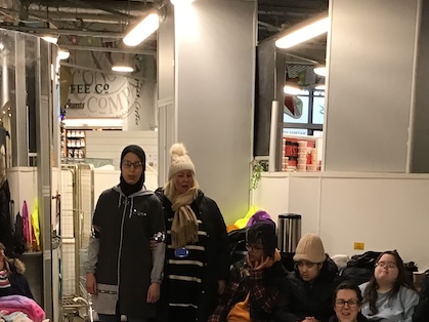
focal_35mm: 74
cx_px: 229
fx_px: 917
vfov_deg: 19.2
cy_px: 344
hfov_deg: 26.3
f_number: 2.4
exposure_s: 1/33
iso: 40
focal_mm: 3.3
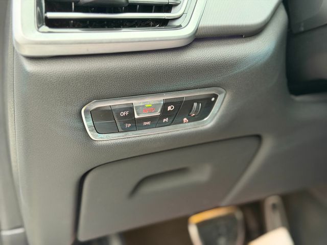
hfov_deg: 39.7
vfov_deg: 30.3
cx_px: 164
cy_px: 122
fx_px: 453
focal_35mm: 48
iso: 400
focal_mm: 6.76
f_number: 1.78
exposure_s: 1/40
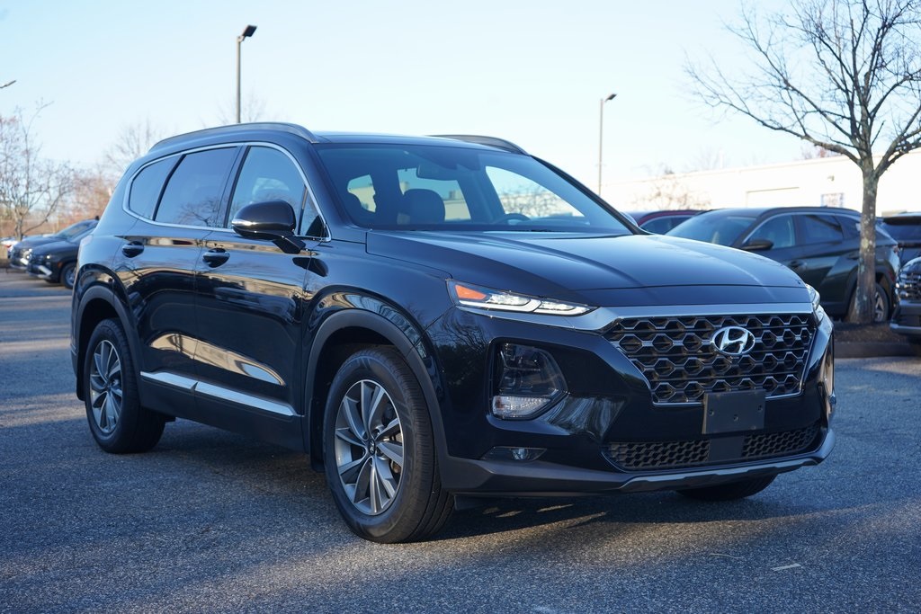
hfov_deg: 38.9
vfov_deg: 26.5
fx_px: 1305
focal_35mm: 51
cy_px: 307
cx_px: 460
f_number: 5
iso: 100
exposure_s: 1/125
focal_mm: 51
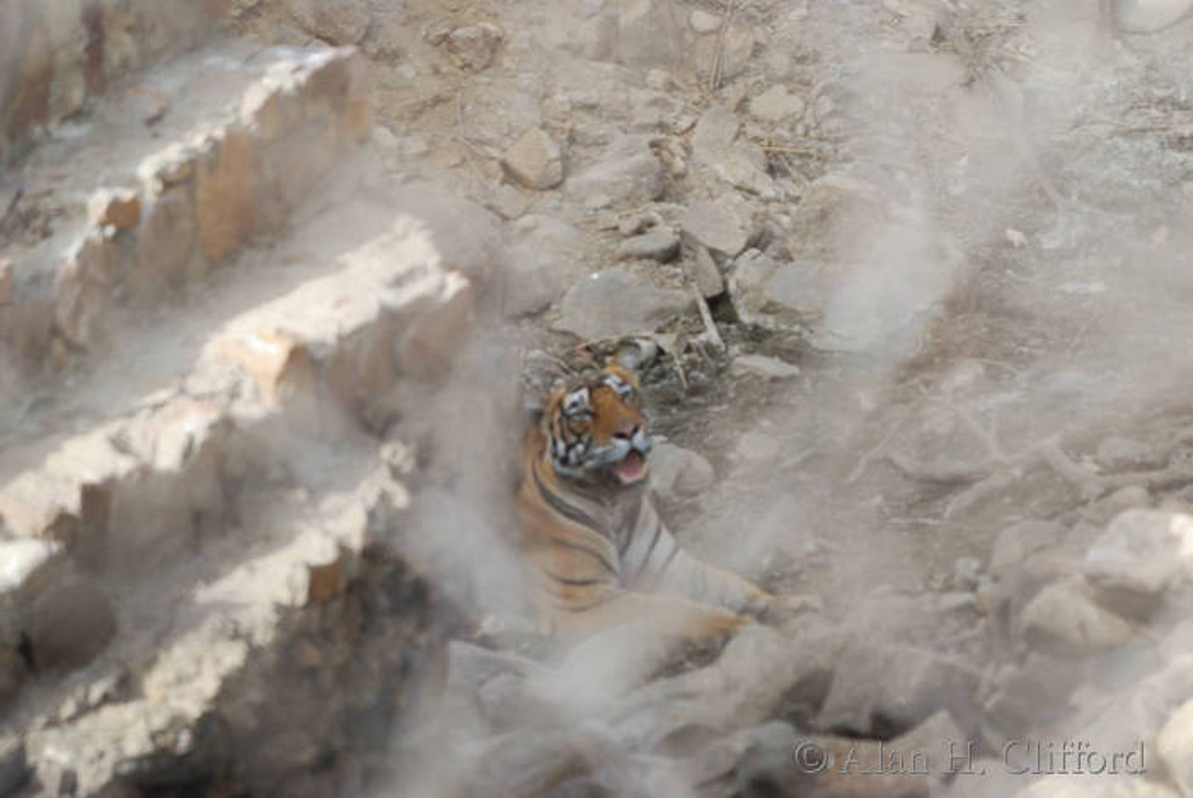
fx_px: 19899
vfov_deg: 2.3
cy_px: 399
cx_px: 596
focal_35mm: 600
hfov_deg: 3.4
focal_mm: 400
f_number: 5.6
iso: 500
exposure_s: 1/400
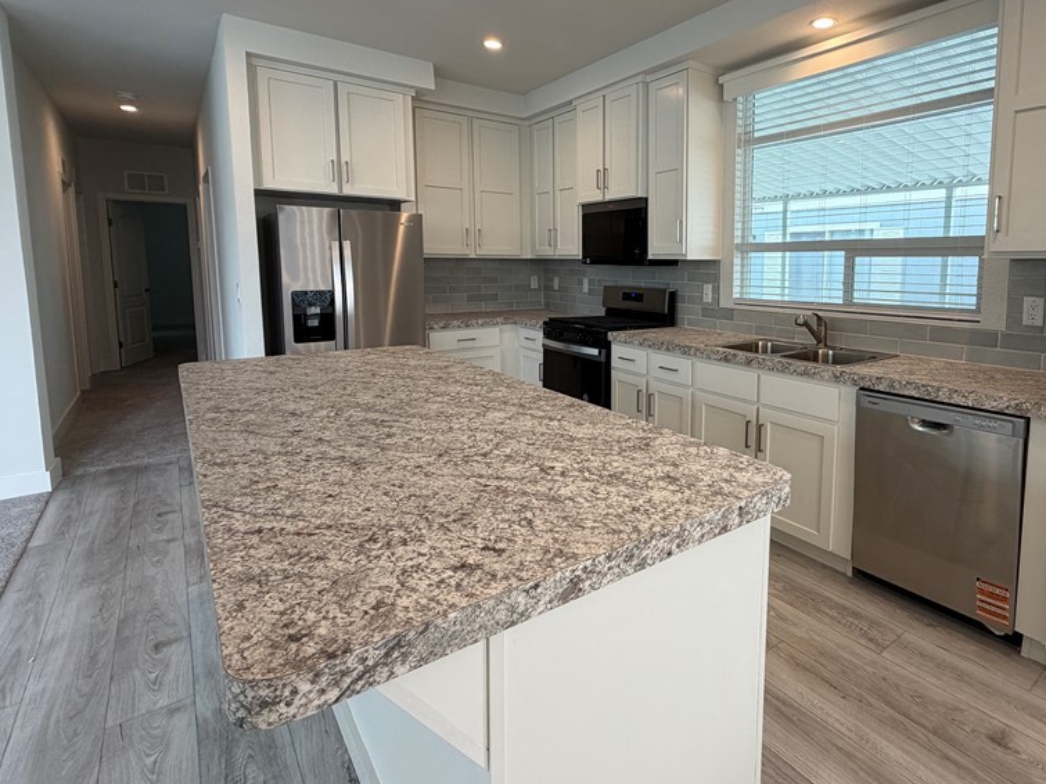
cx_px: 654
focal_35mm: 19
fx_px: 574
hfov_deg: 83.1
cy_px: 319
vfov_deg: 68.1
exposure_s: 1/120
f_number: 2.2
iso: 125
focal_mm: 2.22
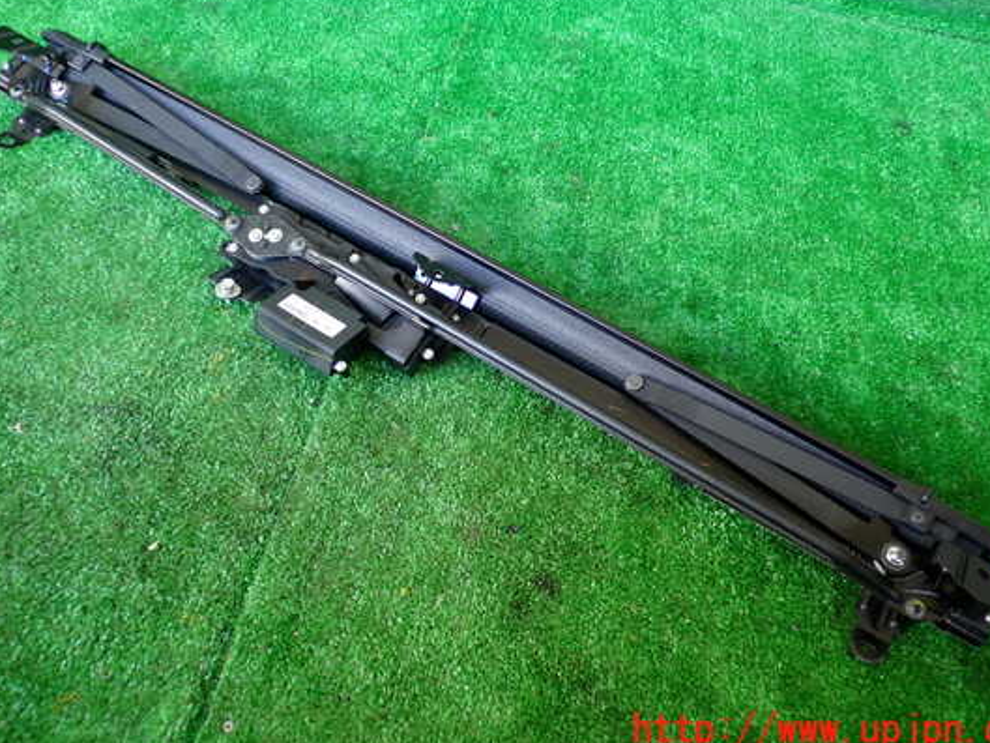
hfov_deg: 53.9
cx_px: 494
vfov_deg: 41.8
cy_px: 333
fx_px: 973
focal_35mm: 34
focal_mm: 5.4
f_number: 2.3
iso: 200
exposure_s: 1/40
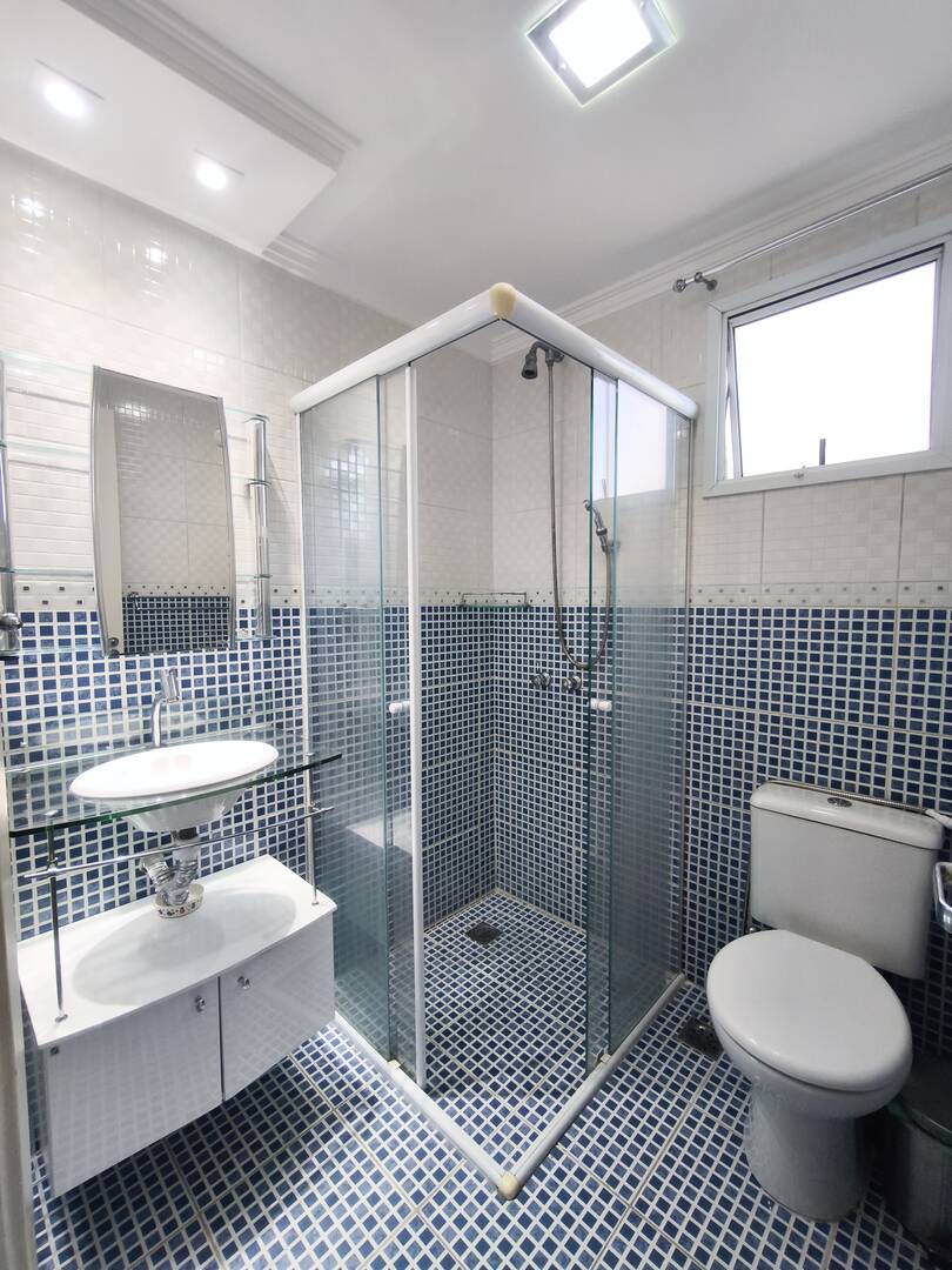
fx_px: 550
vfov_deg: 98.2
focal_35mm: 15
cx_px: 476
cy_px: 635
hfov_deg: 81.7
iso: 200
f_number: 2.2
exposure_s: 1/60
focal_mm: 1.91
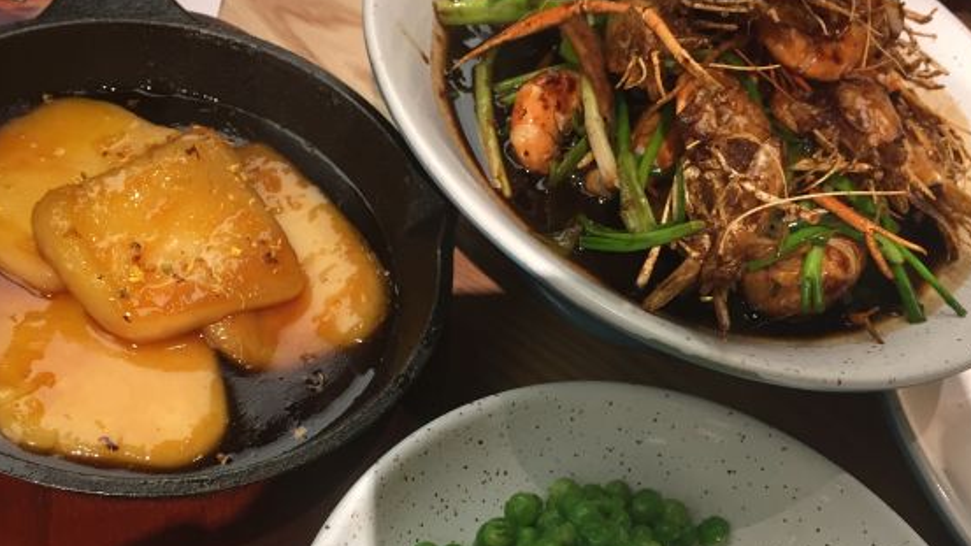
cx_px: 428
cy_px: 356
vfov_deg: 29.5
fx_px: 1030
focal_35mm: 40
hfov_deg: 50.4
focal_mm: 4.15
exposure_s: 1/33
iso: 80
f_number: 2.2
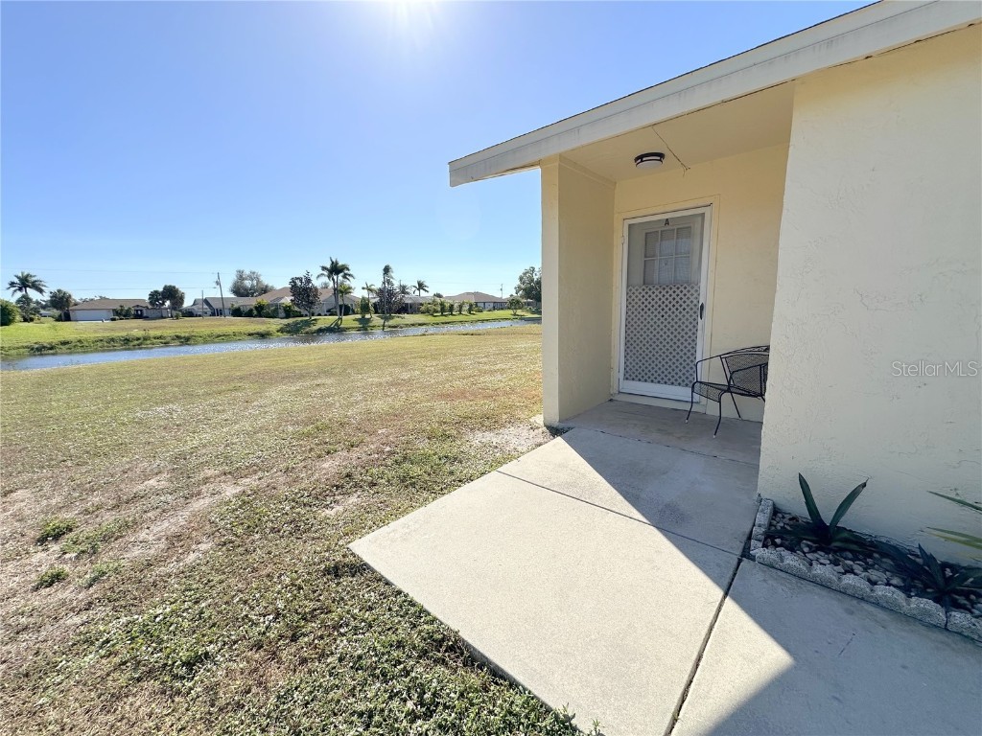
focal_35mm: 14
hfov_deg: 102.1
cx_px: 491
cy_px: 368
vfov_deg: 85.7
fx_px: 397
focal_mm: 2.22
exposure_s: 1/2817
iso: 50
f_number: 2.2
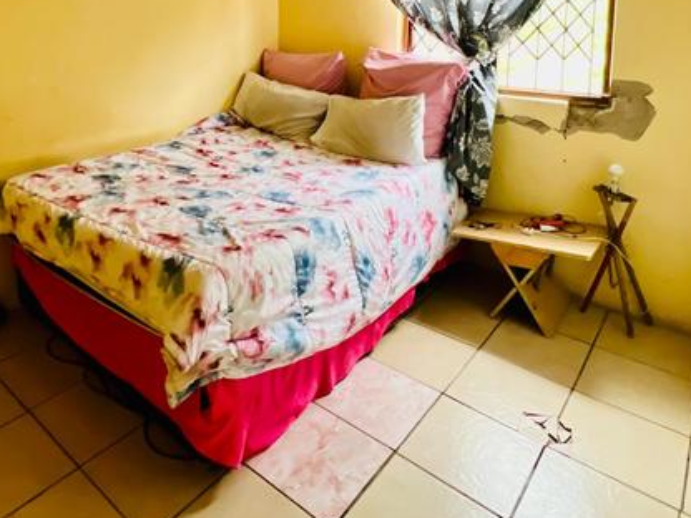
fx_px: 499
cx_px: 276
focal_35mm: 25
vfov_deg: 50.4
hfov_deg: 68.7
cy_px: 80
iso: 200
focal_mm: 1.57
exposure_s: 1/100
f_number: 1.8
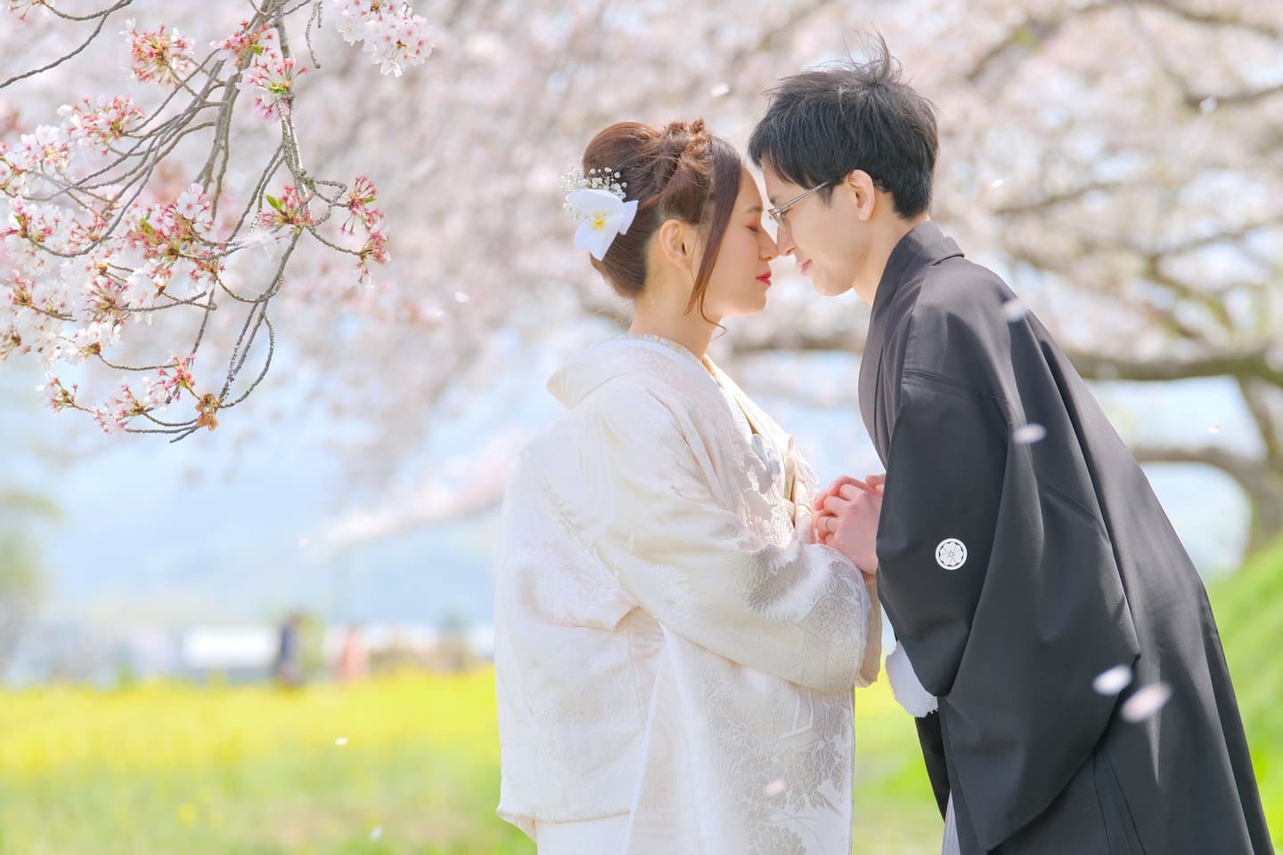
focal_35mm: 294
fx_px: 10477
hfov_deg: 7.0
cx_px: 642
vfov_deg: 4.7
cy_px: 428
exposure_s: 1/250
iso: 800
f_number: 6.4
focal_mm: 196
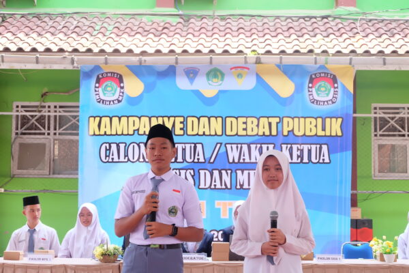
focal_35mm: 60
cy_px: 136
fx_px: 682
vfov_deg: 22.6
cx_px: 204
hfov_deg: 33.4
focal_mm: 40.2
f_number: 5.3
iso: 400
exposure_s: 1/50
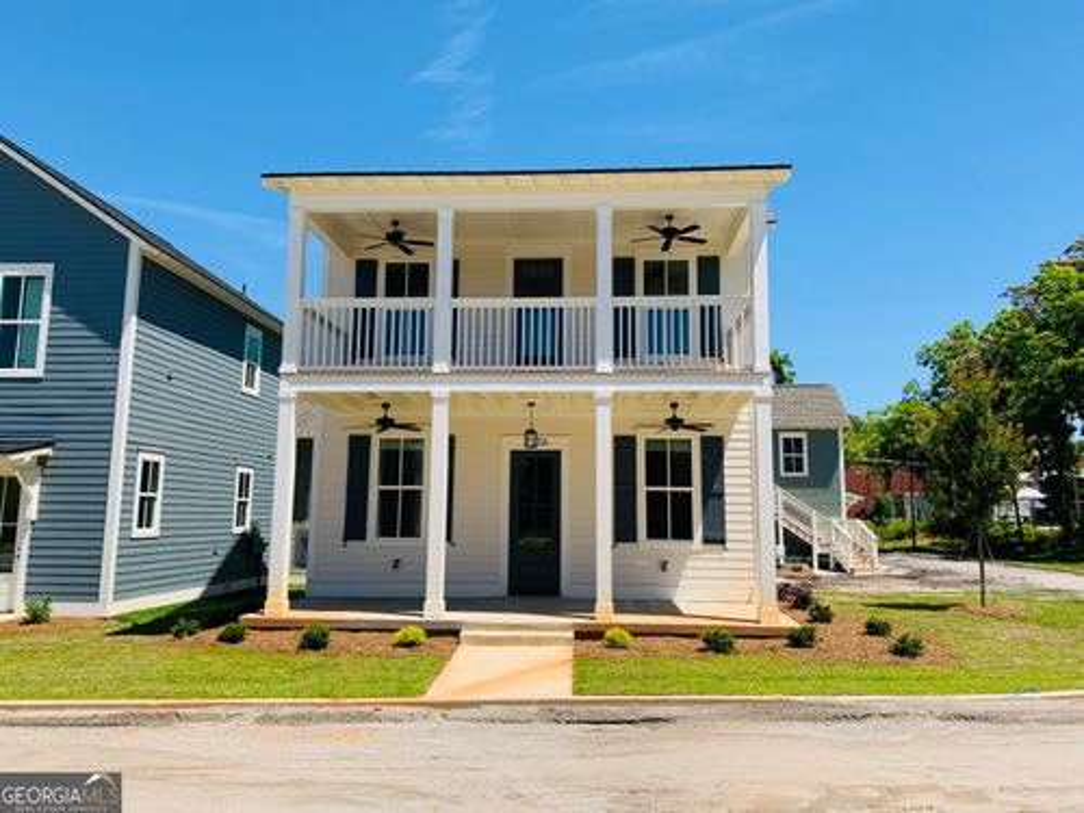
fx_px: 814
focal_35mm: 26
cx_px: 542
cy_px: 406
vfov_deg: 53.1
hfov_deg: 67.3
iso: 25
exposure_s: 1/2309
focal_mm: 4.25
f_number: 1.8
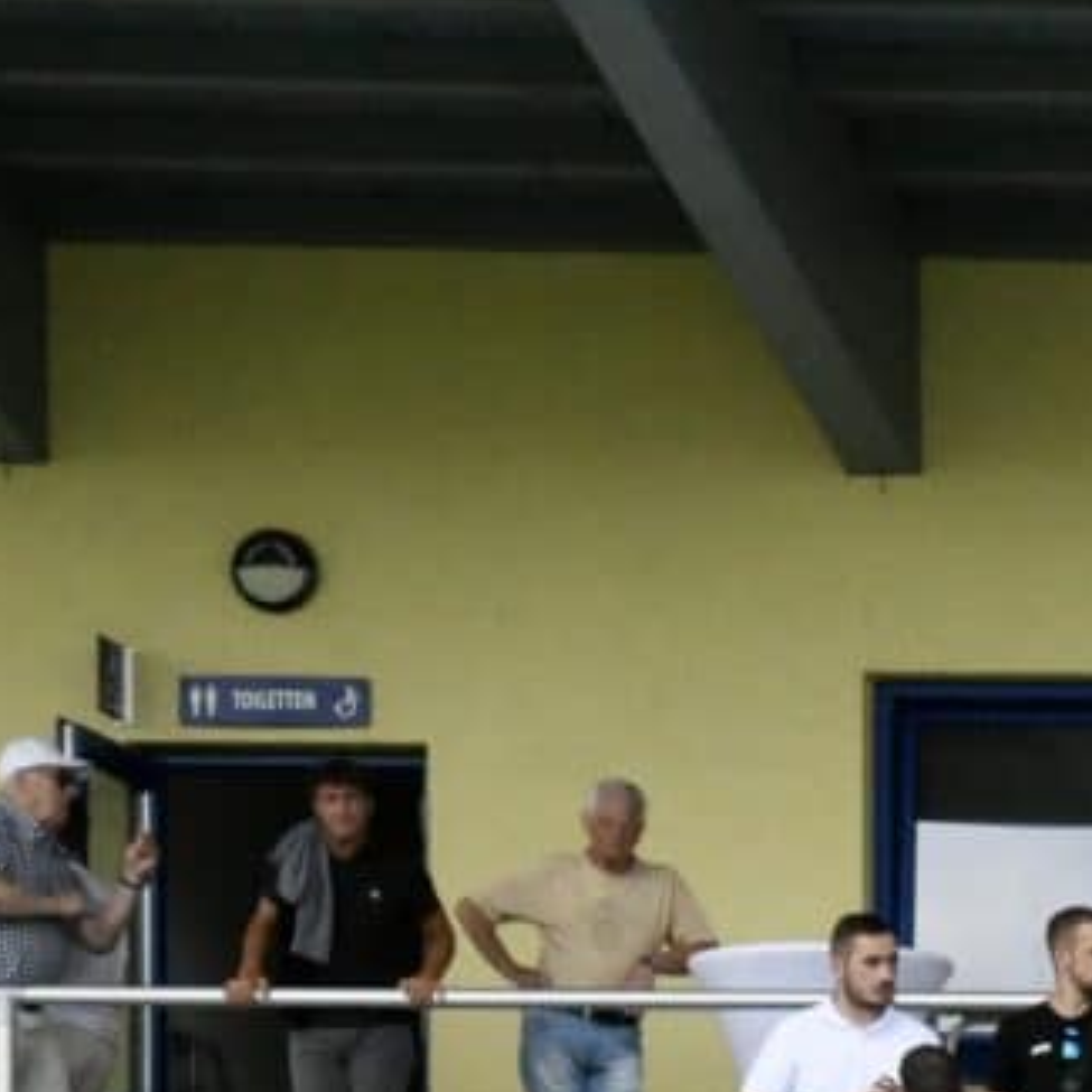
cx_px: 2829
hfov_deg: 7.5
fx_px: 7638
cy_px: 1954
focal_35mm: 214
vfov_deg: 7.9
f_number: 20
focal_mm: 40
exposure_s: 1/640
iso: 4000
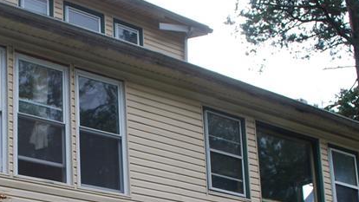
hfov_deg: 29.3
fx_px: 666
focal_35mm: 70
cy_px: 222
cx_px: 61
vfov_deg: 16.7
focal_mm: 18
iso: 100
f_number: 6.3
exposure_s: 1/125
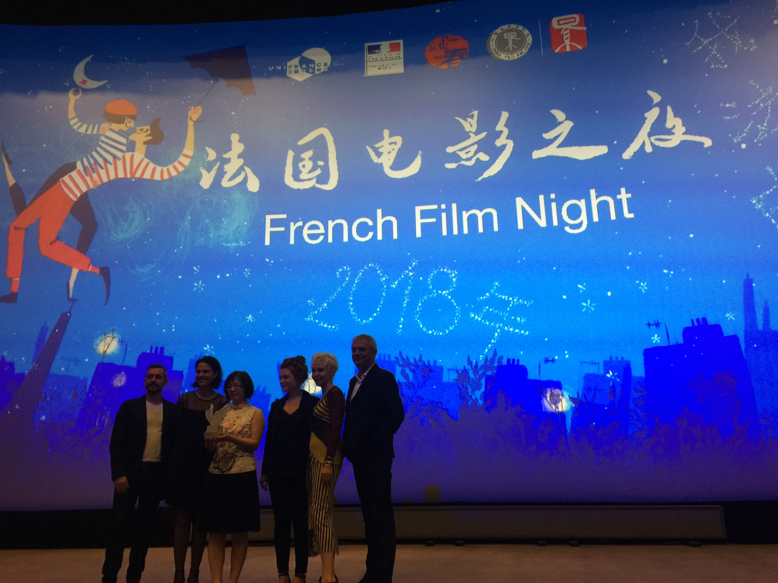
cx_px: 389
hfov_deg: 61.7
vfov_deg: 48.2
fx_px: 652
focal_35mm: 29
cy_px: 292
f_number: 2.2
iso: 80
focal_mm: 4.15
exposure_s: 1/17
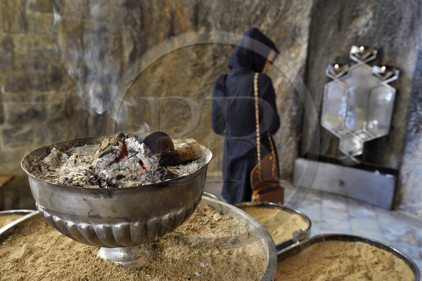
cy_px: 140
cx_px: 211
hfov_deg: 61.9
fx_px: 352
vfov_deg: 43.6
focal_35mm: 30
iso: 800
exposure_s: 1/20
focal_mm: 30
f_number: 4.5
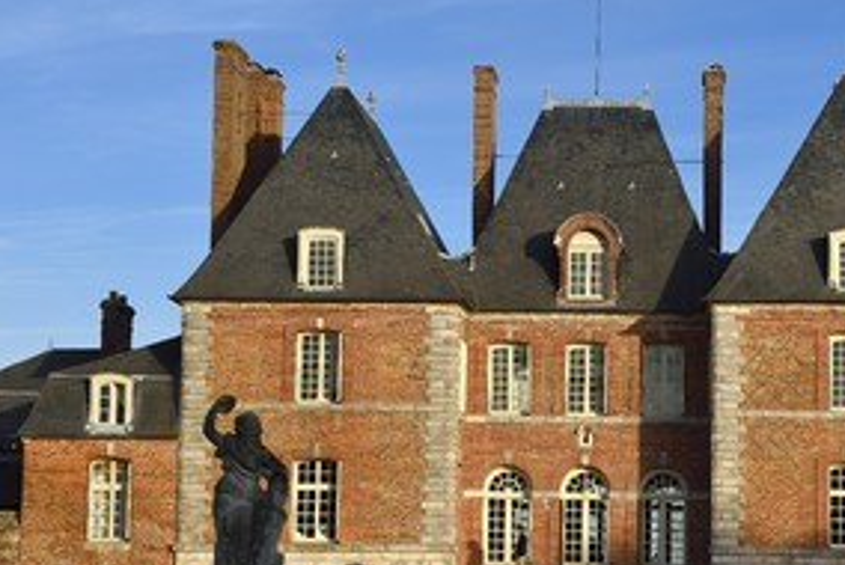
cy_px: 357
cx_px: 568
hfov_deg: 21.1
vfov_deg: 14.3
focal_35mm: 96
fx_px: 2256
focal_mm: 65
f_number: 9
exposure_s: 1/250
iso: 200
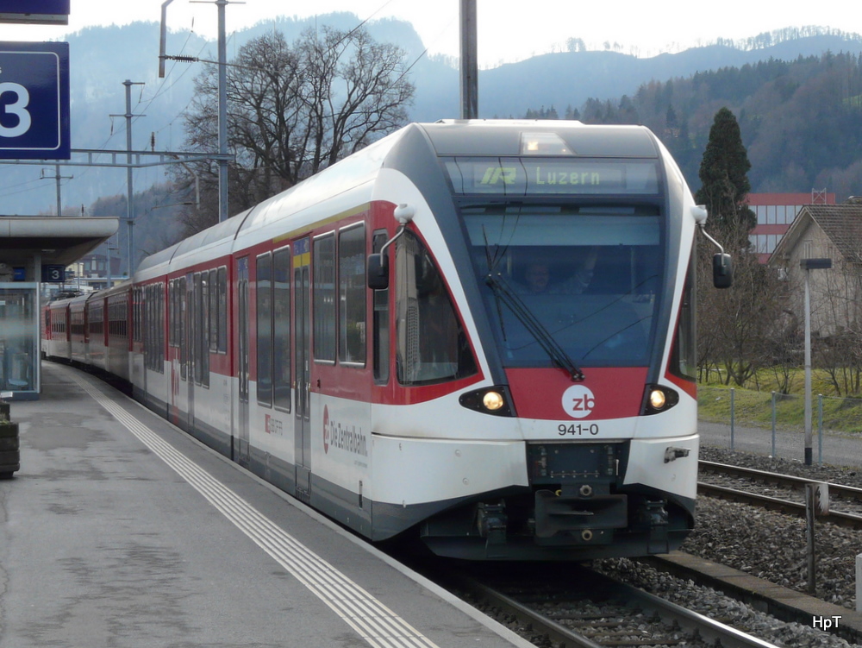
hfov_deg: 28.2
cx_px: 431
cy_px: 324
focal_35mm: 69
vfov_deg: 21.3
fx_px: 1719
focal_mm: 11.4
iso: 100
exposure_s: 1/200
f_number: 4.5
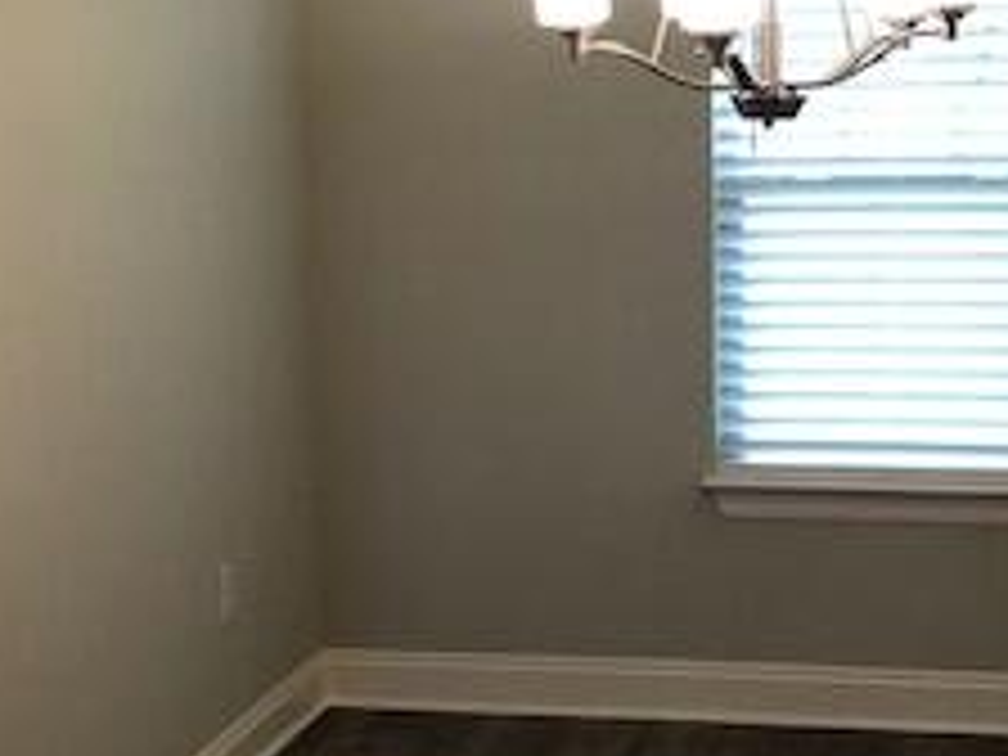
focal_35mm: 80
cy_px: 410
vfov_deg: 18.4
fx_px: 2330
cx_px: 616
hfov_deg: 24.4
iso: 40
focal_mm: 3.99
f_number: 1.8
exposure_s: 1/30
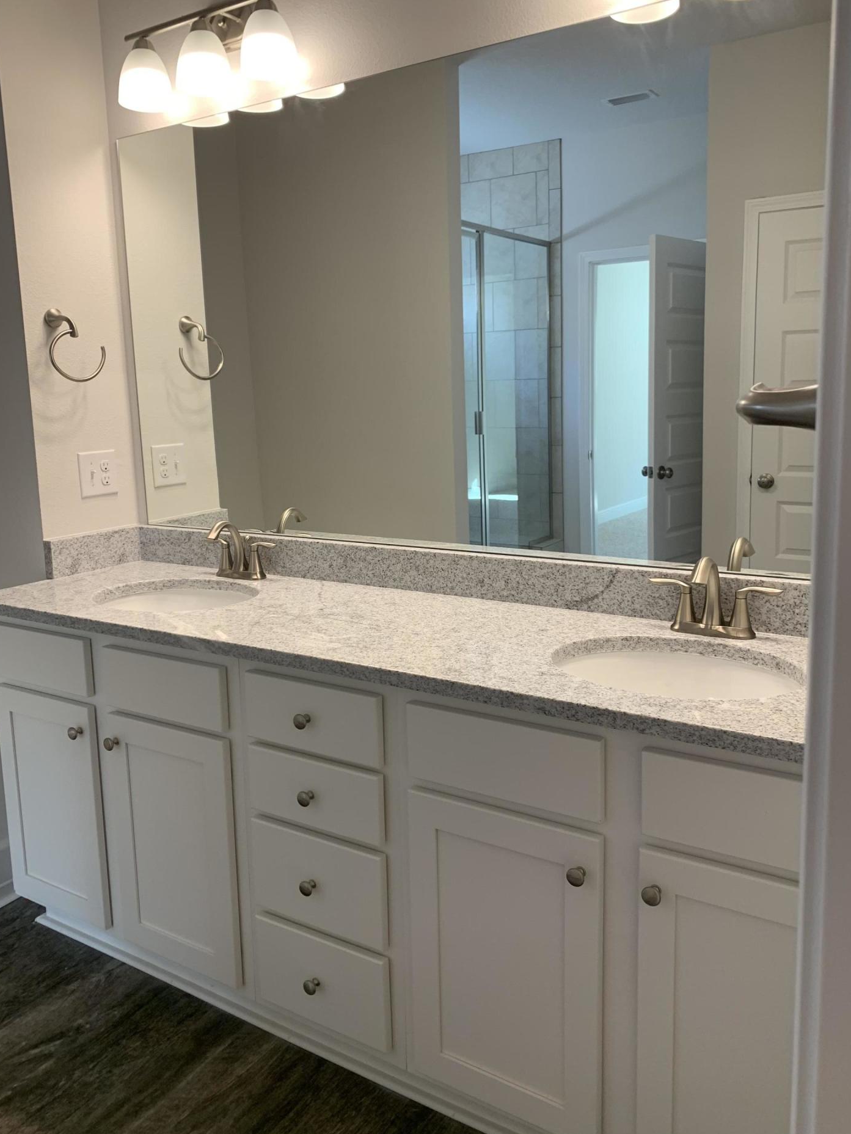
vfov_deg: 63.4
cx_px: 411
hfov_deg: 49.7
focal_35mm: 28
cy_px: 542
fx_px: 918
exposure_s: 1/120
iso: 80
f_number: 1.8
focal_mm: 4.25
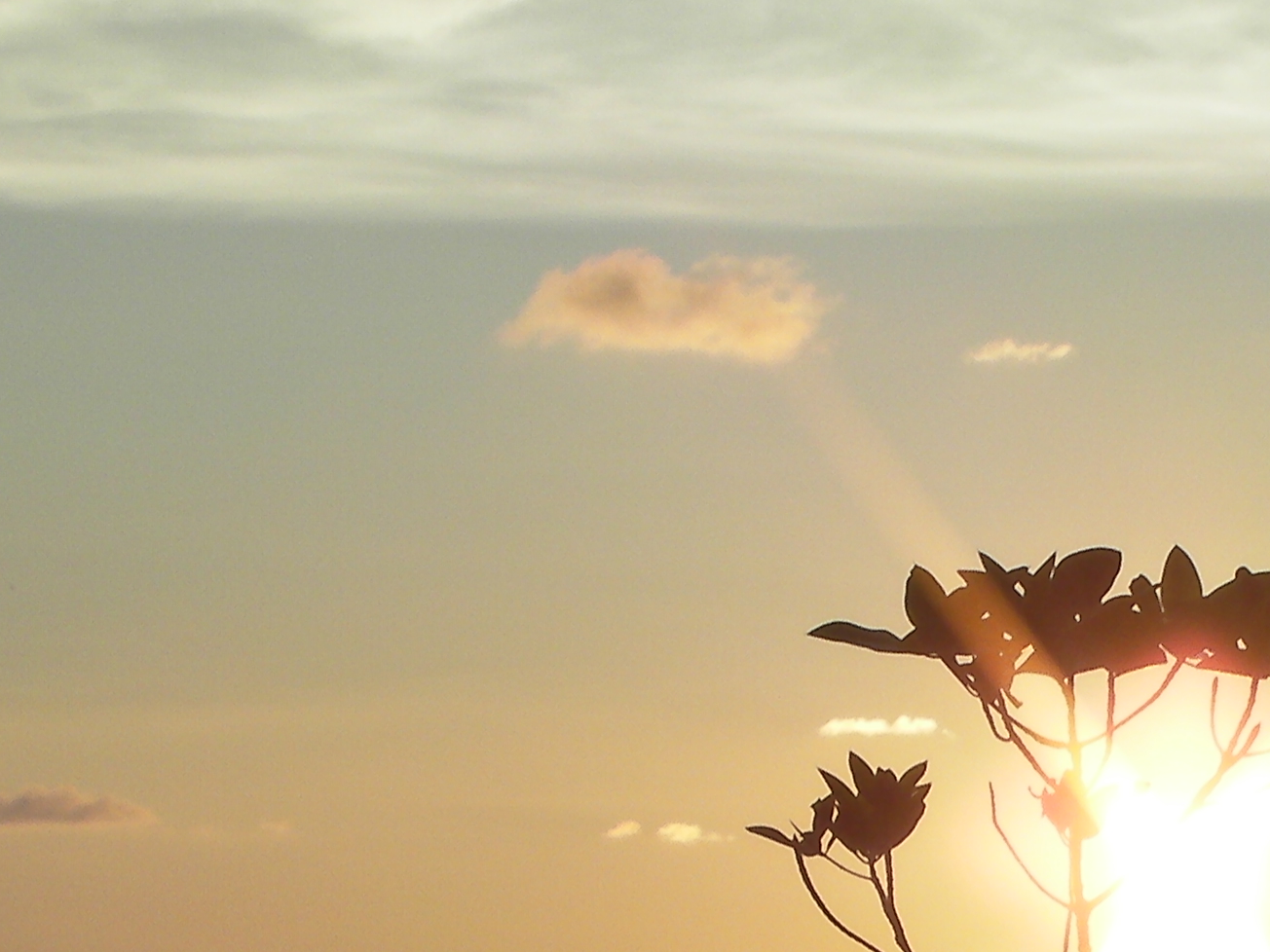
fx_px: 7484
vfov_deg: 7.2
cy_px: 1229
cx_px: 1176
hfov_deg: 9.6
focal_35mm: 204
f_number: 5.9
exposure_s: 1/306
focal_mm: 12.8
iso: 50
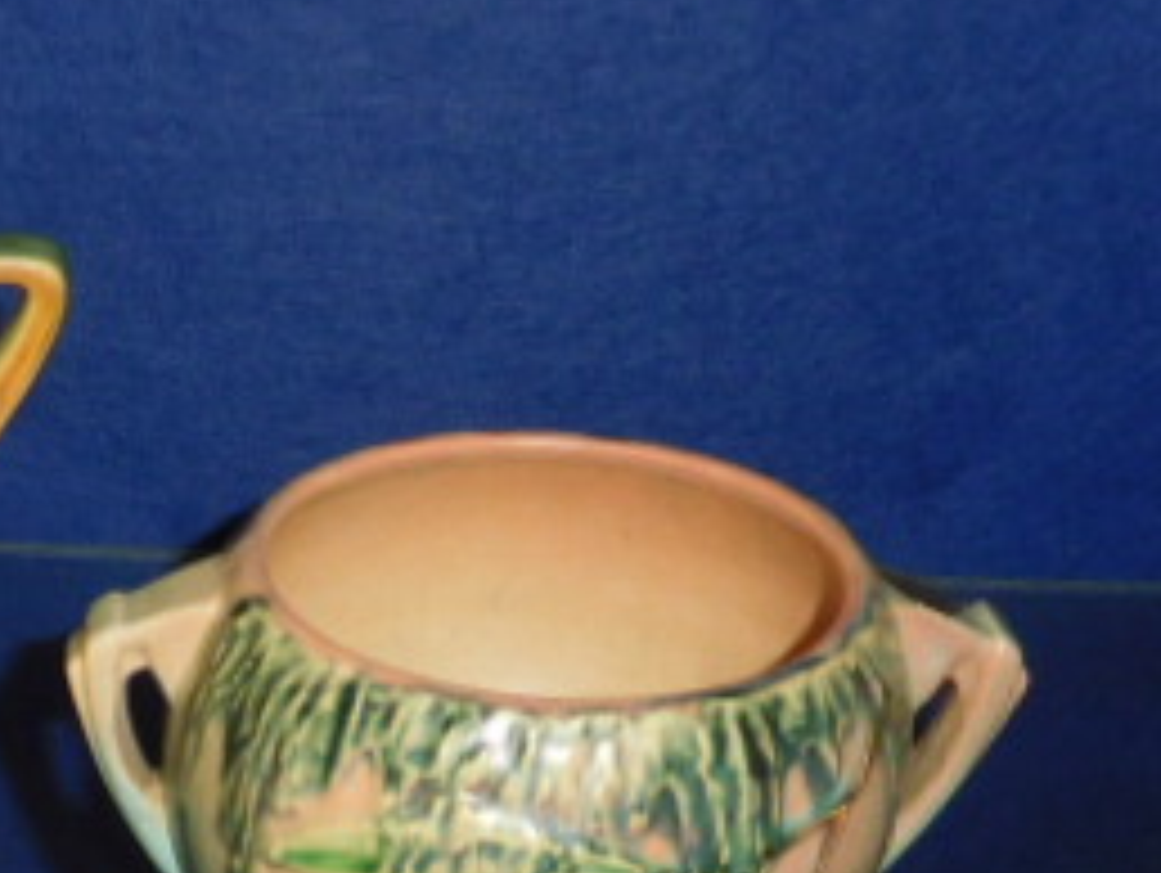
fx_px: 2081
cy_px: 972
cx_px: -90
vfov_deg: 22.3
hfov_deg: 28.5
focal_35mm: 62
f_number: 6.8
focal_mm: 4.5
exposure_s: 1/30
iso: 200
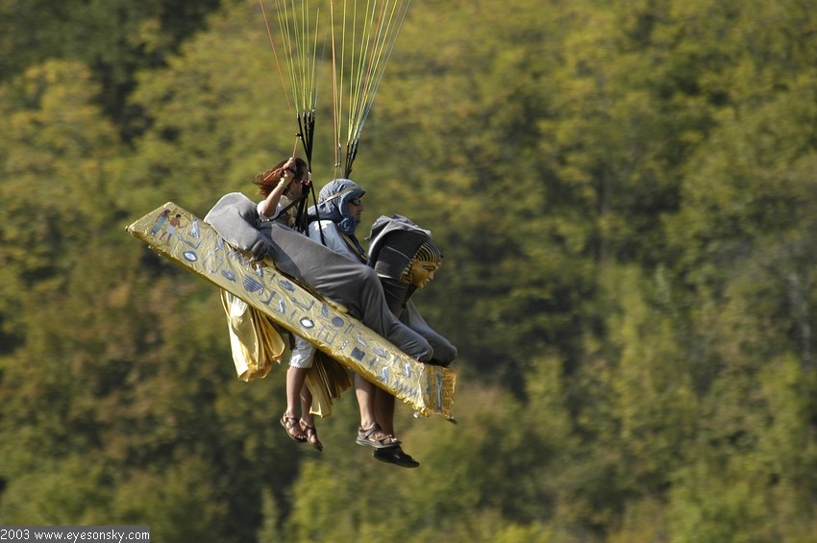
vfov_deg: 2.3
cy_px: 272
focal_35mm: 600
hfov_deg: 3.4
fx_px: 13603
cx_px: 408
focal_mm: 400
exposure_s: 1/500
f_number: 5.6
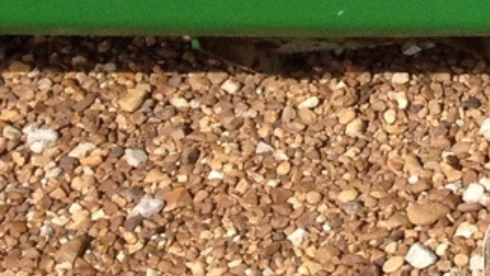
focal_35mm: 240
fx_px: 3119
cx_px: 1315
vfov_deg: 4.9
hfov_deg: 8.0
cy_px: -507
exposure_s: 1/1416
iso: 50
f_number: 2.4
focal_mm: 4.28
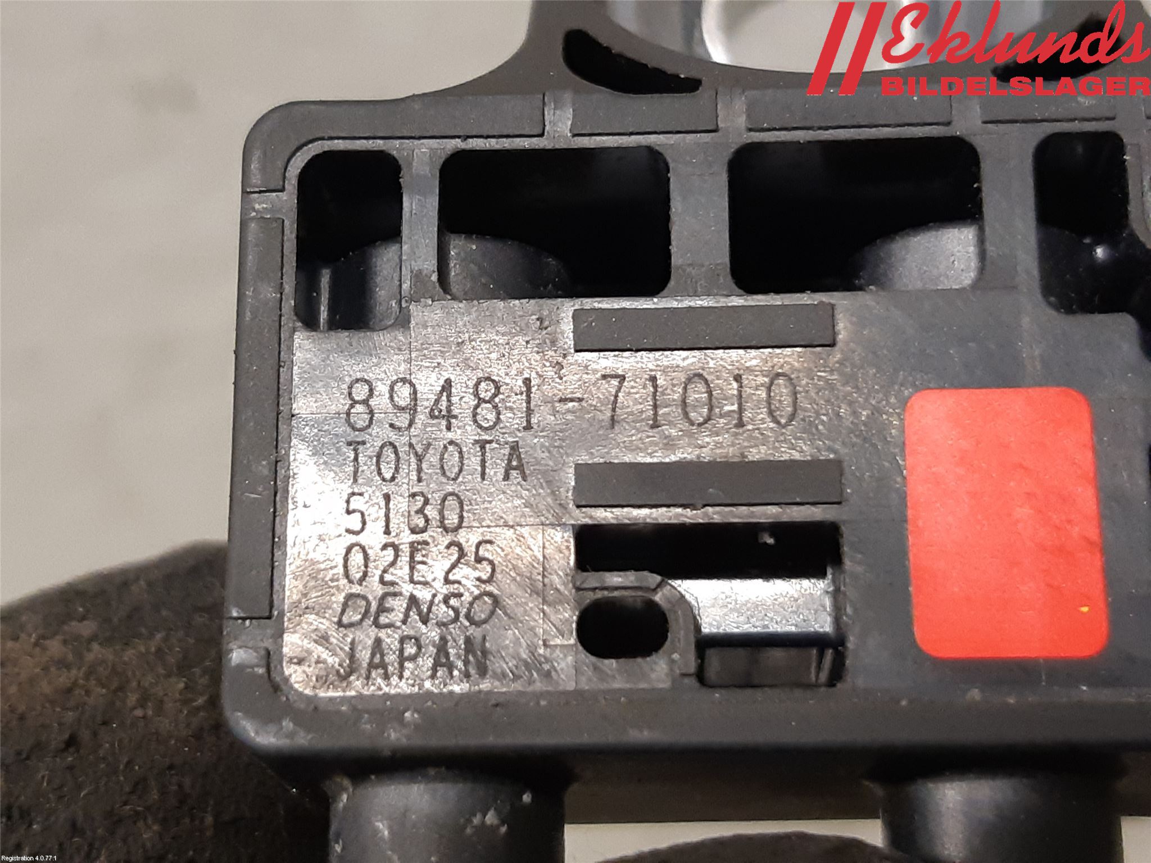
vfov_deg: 53.1
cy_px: 432
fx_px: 865
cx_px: 576
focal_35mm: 26
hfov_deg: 67.3
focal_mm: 3.93
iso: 250
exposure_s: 1/50
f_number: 1.7
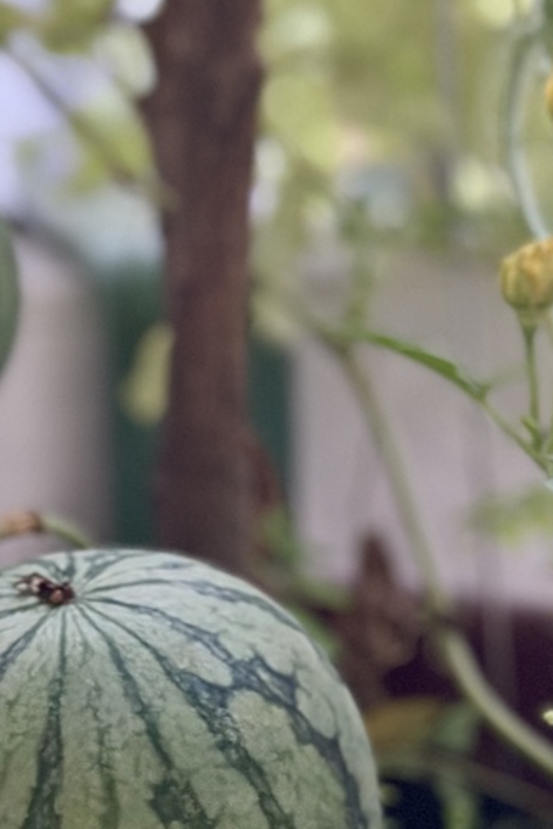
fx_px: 2901
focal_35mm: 126
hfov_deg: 10.9
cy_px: 508
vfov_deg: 16.2
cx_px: 293
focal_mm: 6.86
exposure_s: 1/25
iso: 640
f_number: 1.78
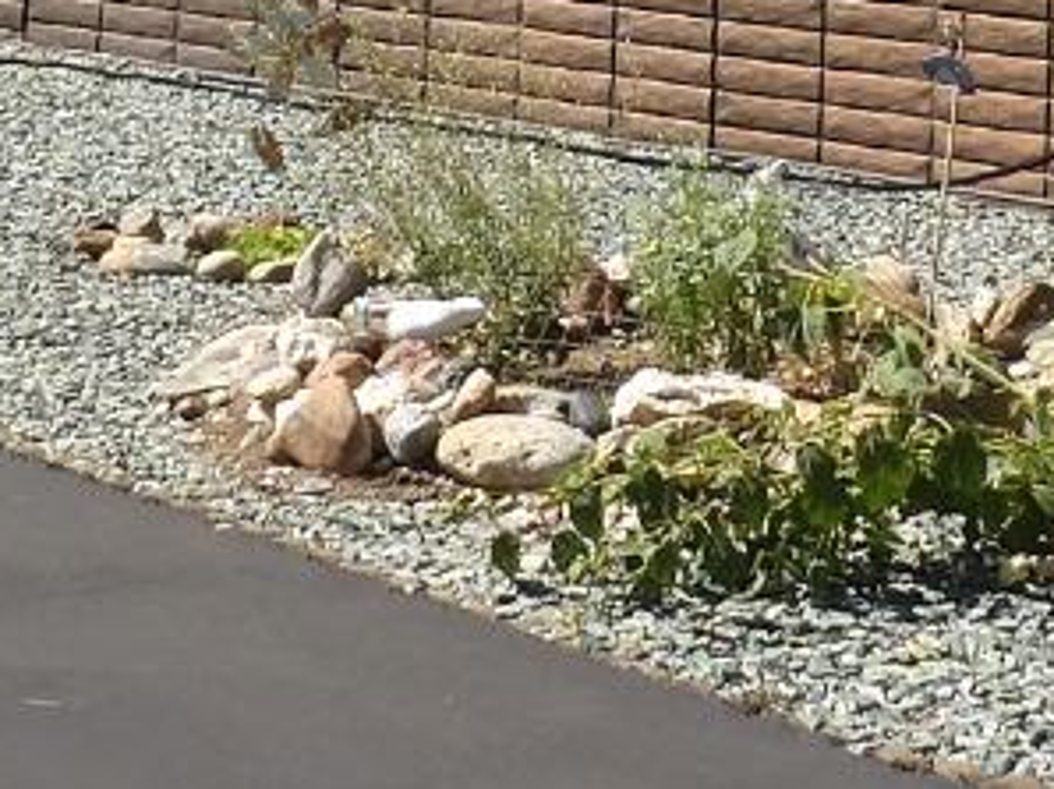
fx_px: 3681
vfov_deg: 11.7
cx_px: 633
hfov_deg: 16.3
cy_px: -430
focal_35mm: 121
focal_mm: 4.3
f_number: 5.6
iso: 100
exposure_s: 1/360
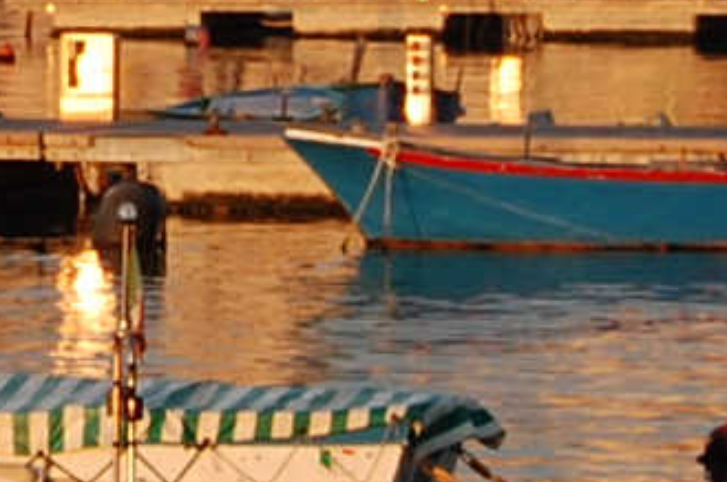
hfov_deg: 4.4
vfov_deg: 2.9
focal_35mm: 463
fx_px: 9341
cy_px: -237
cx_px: -206
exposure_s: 1/200
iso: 200
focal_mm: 45
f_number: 7.1
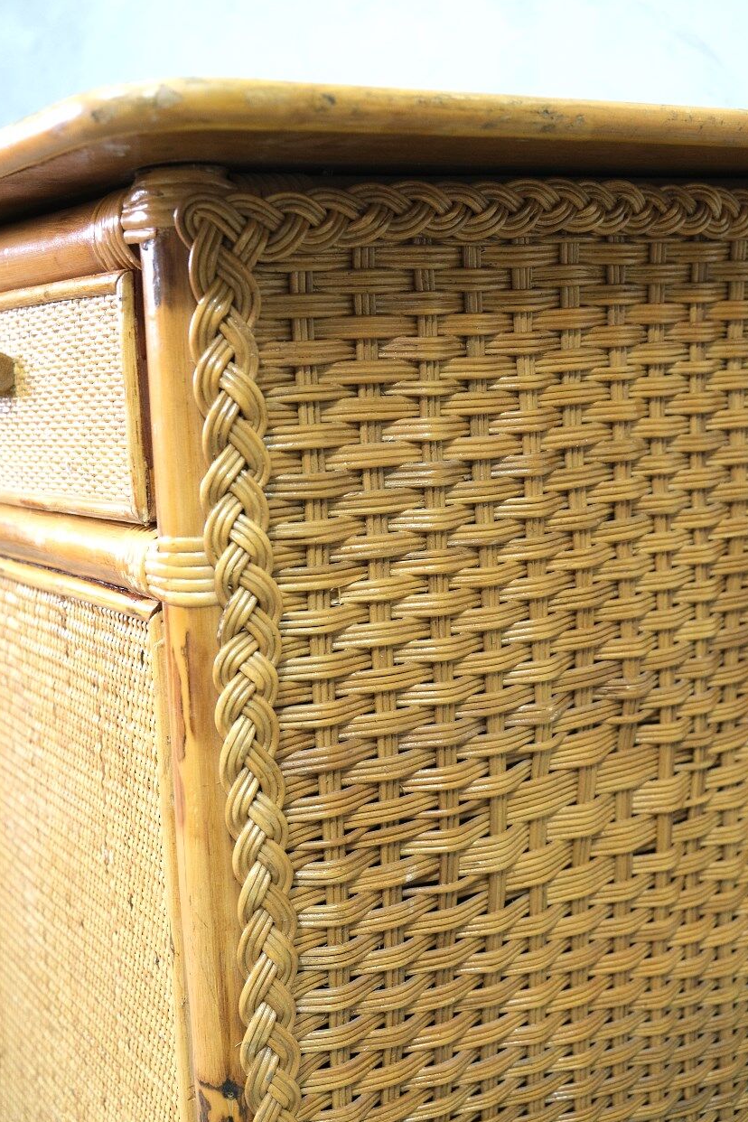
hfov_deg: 31.2
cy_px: 556
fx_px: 1340
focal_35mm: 43
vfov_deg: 45.4
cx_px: 378
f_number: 3.2
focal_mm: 27.7
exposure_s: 1/40
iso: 1600
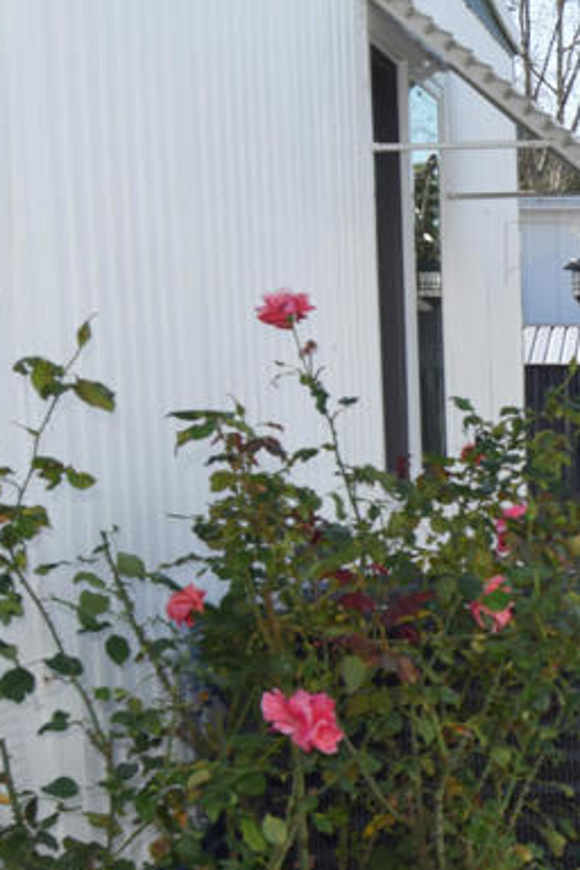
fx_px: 2127
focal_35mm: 88
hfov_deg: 13.7
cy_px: 681
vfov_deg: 22.8
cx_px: 1078
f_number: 9
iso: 100
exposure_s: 1/200
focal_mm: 22
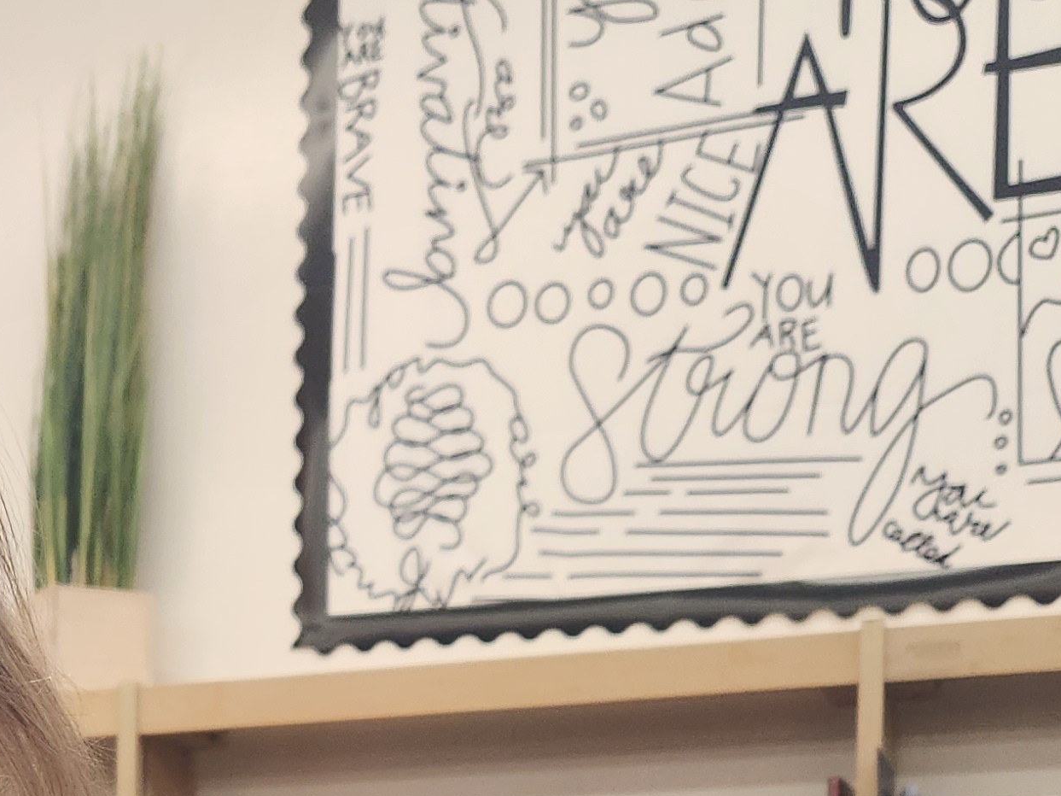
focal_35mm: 74
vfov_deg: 18.1
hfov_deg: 25.4
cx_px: 85
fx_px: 2268
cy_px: 1130
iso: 160
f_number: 1.8
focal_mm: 5.4
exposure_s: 1/120
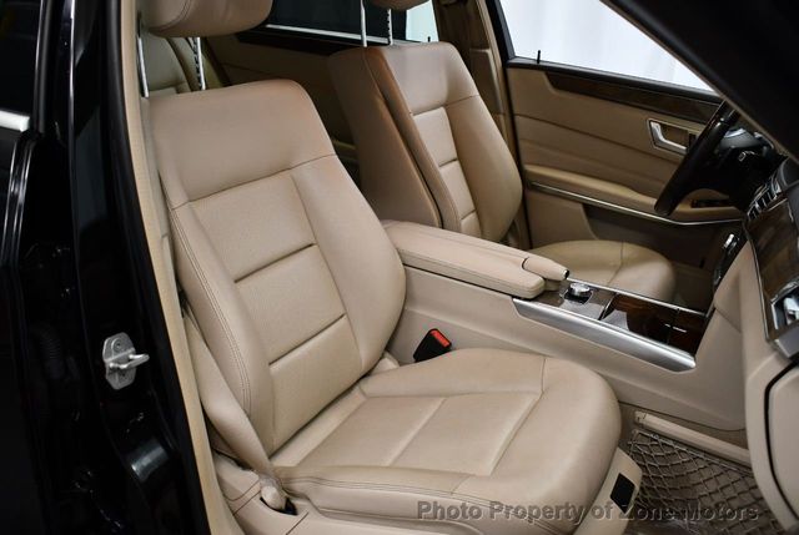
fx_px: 800
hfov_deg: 53.1
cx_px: 400
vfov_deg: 37.0
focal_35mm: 36
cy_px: 268
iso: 900
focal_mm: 18
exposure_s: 1/125
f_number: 3.5
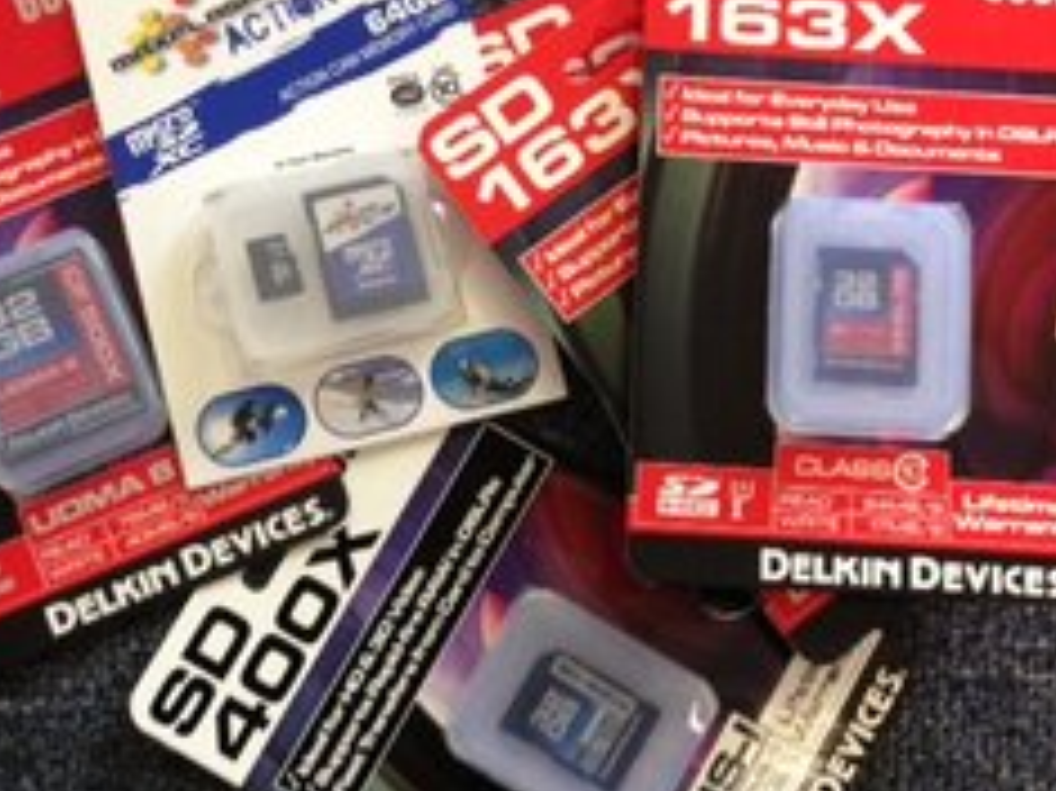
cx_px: 431
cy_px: 449
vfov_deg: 27.0
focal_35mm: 54
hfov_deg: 35.5
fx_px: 1646
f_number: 2.4
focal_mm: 4.13
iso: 160
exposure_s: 1/20
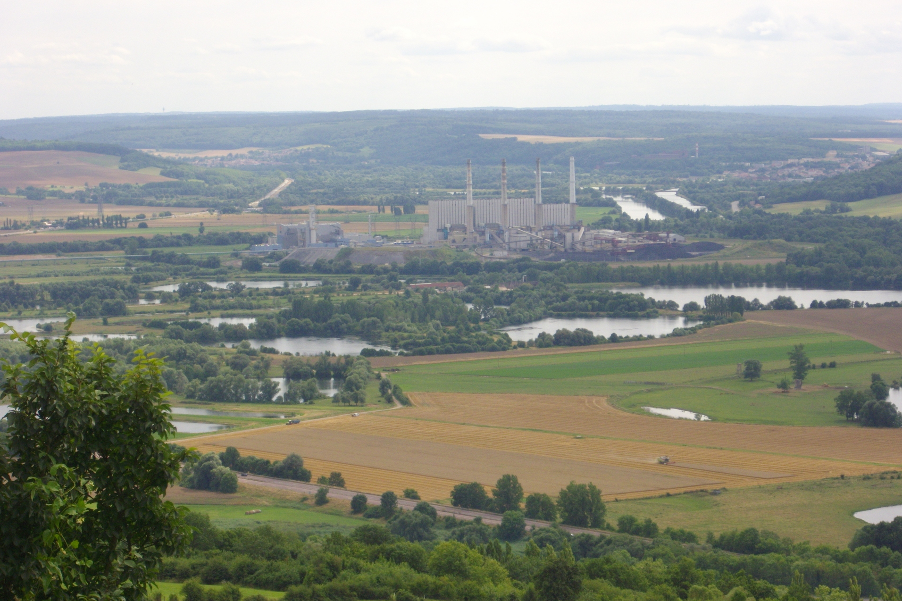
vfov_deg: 11.7
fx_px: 2931
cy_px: 276
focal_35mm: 117
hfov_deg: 17.5
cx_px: 451
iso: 100
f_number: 5.2
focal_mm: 18.6
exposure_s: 1/400
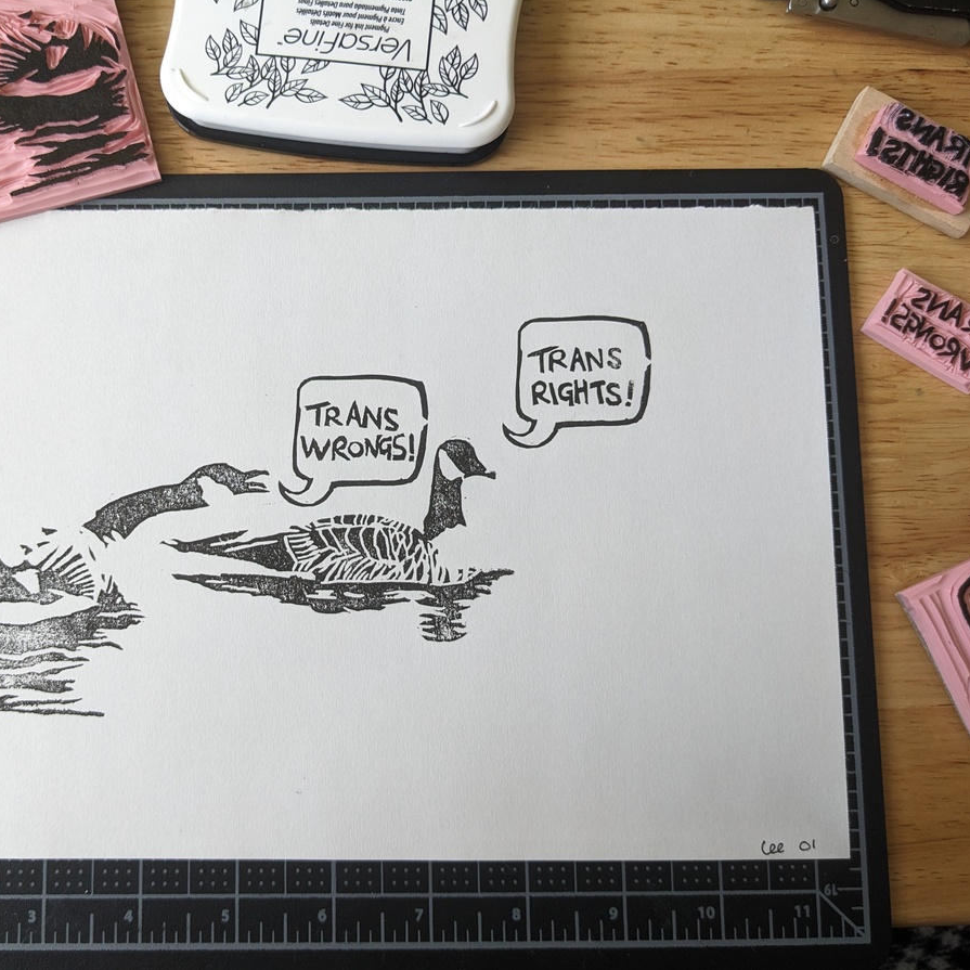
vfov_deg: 51.1
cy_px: 484
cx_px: 344
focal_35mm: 32
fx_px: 1014
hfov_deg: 50.4
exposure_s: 1/114
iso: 78
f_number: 1.73
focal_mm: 4.38
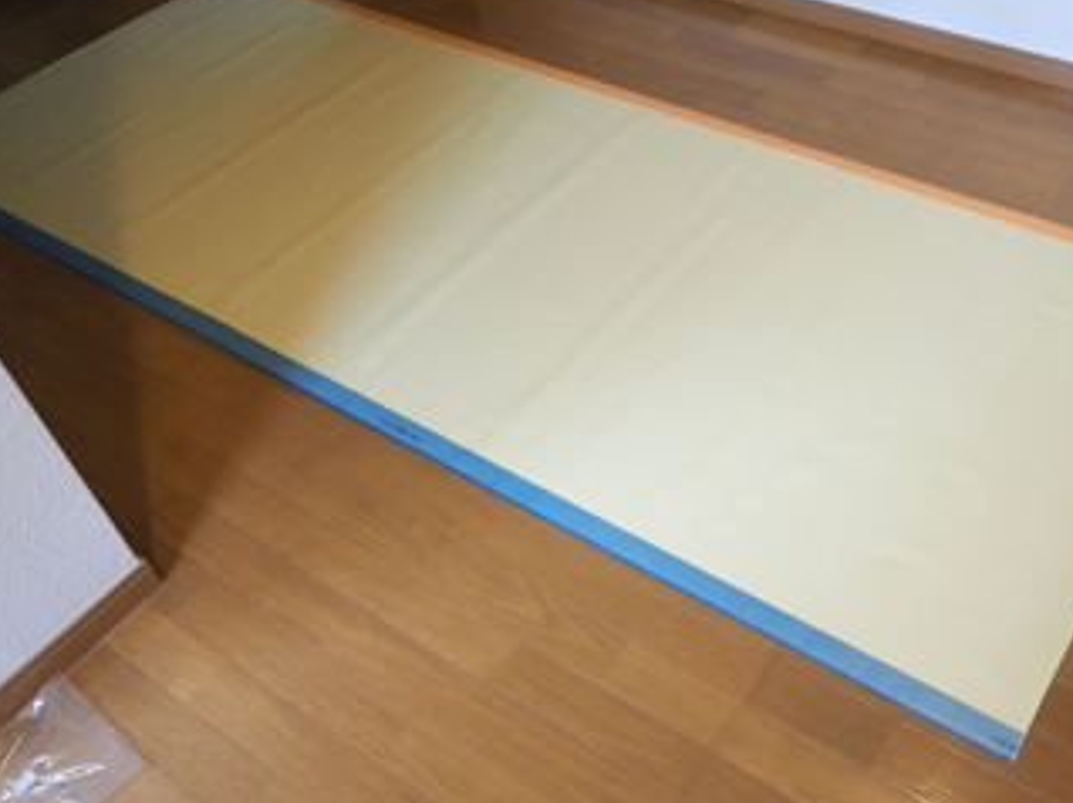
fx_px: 1146
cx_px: 688
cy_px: 373
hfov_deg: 49.5
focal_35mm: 37
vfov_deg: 38.6
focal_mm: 14
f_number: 2.8
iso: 640
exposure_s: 1/60
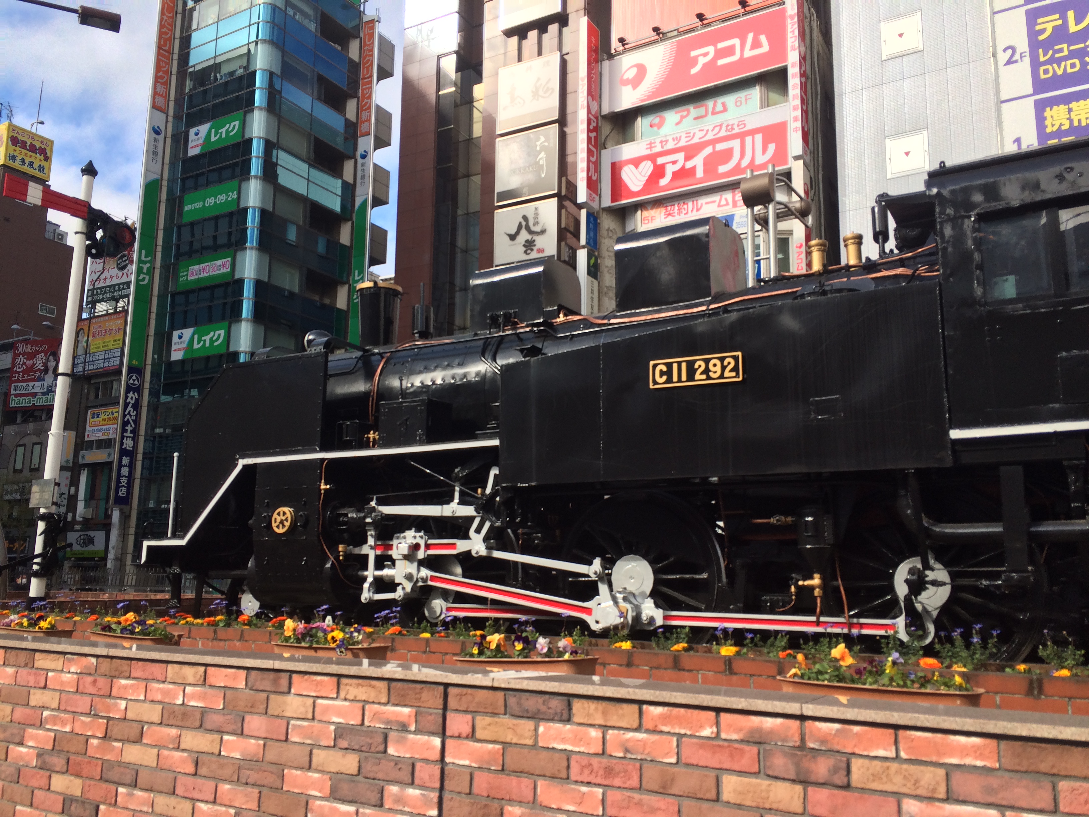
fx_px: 912
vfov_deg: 48.2
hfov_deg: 61.7
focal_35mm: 29
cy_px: 408
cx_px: 544
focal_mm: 4.15
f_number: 2.2
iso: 32
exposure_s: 1/1414
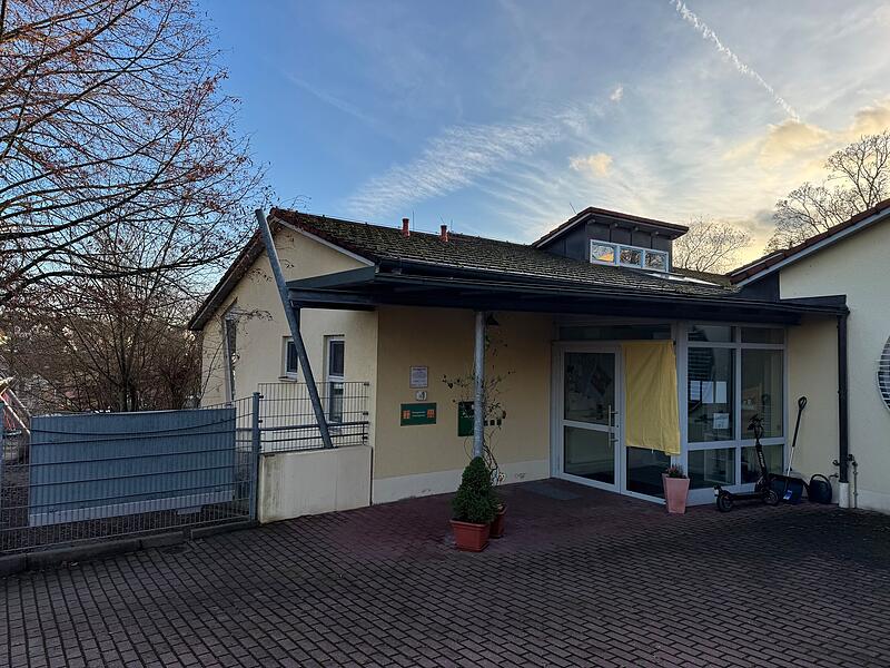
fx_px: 617
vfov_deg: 56.8
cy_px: 334
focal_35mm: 24
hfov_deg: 71.6
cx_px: 445
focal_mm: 6.76
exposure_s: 1/1456
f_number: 1.78
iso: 80
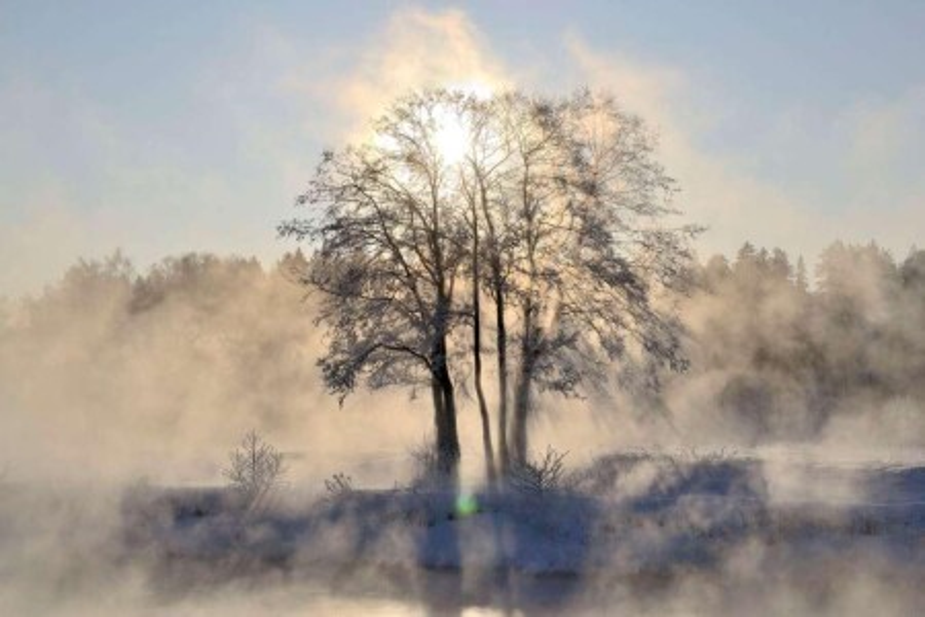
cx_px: 462
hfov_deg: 31.9
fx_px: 1619
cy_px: 308
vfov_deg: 21.6
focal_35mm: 63
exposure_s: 1/500
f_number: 14
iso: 100
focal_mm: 42
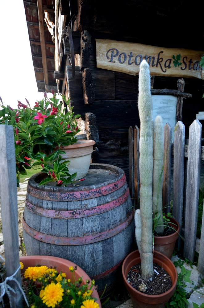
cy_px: 154
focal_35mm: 18
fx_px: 154
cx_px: 102
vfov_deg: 90.1
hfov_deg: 67.1
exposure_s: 1/30
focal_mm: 12
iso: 280
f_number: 4.5
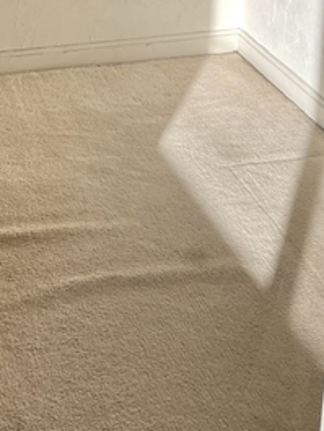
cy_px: -37
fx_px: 1047
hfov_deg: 17.4
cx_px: 46
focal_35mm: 84
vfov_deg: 22.1
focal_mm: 3
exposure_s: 1/412
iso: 16
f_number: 1.8
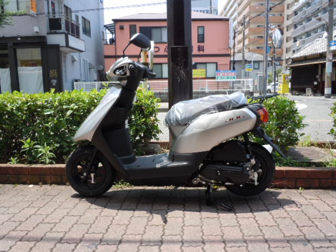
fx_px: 272
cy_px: 126
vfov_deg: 49.7
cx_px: 168
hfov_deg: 63.4
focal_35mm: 28
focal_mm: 5
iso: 100
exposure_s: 1/250
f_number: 3.7
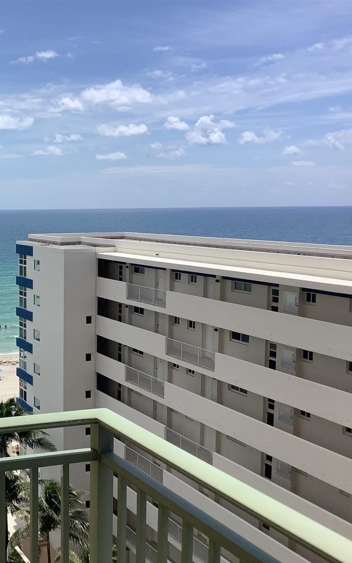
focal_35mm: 44
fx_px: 675
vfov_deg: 45.3
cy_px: 282
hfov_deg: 27.3
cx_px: -12
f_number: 2.4
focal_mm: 3.3
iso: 25
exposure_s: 1/2203
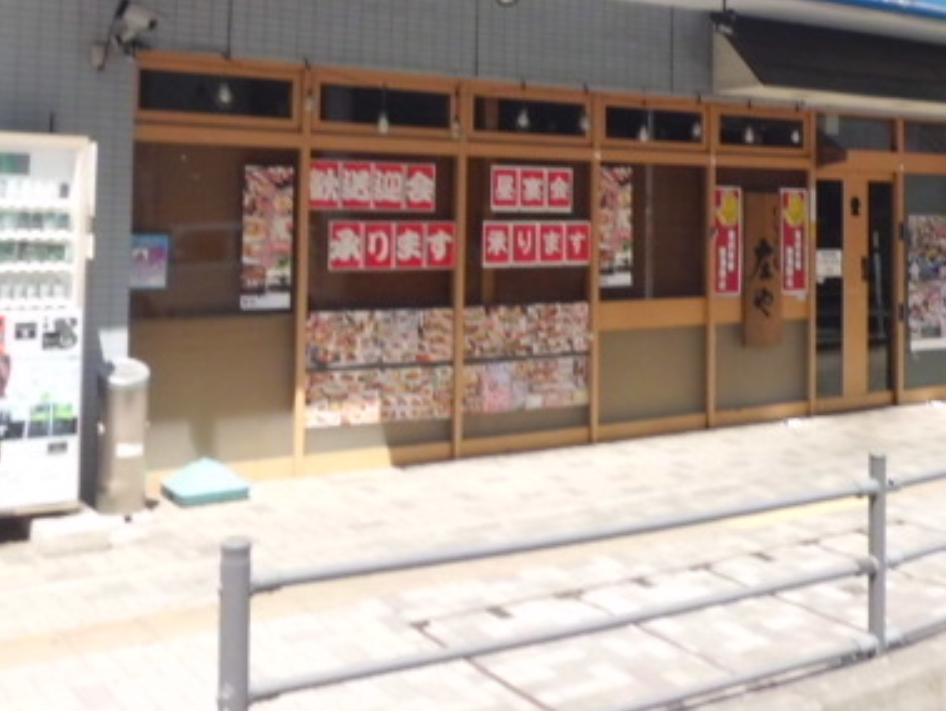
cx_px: 626
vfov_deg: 32.1
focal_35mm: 44
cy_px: 155
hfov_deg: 42.4
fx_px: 1203
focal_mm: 4.7
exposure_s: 1/80
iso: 100
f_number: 7.9
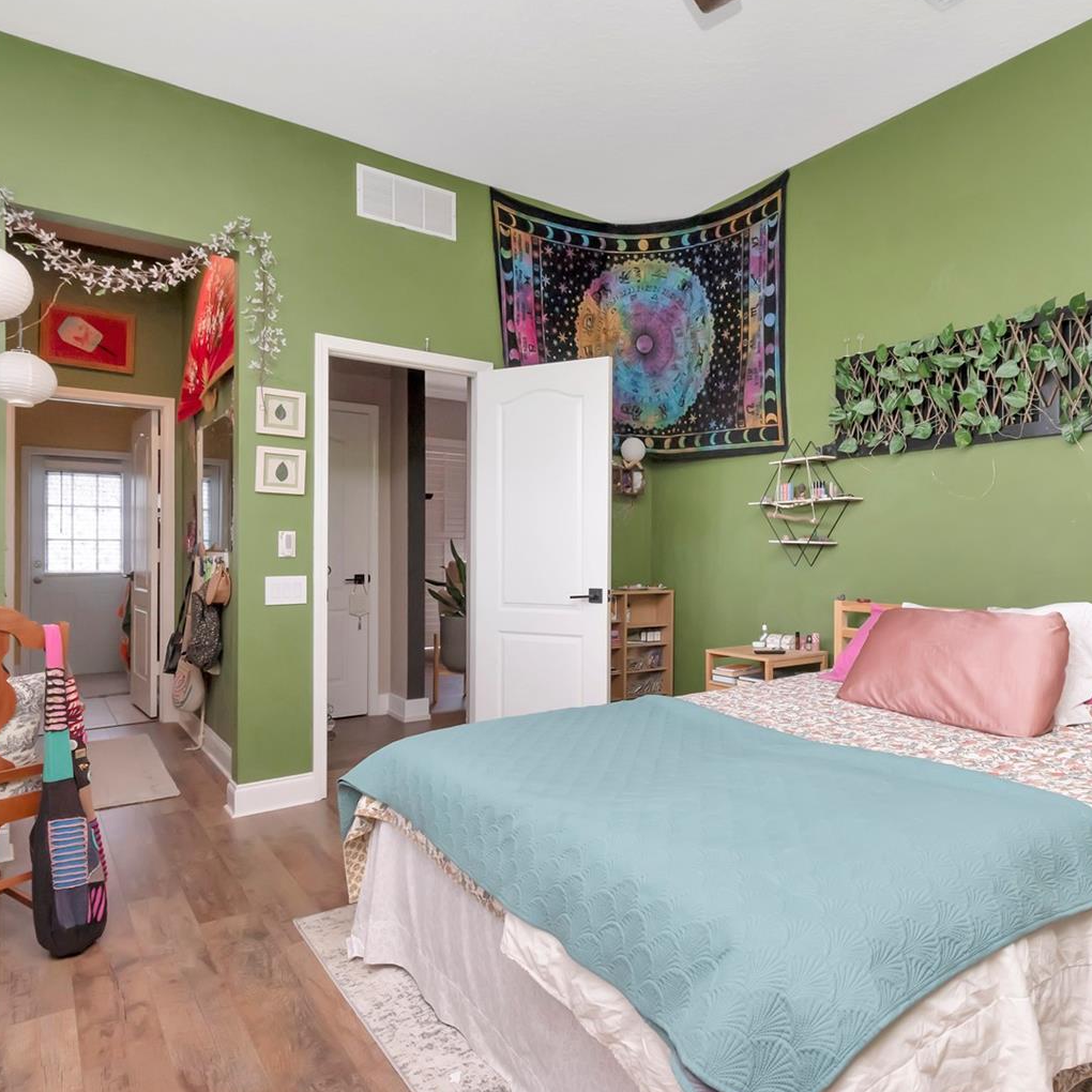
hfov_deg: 74.2
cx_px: 640
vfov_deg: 74.8
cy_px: 558
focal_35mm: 20
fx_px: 714
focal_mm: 10
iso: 500
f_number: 8
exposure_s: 1/160
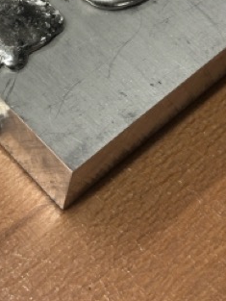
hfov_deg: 14.9
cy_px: 1
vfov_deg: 19.5
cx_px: 10
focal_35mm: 98
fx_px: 853
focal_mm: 6.86
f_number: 1.78
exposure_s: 1/60
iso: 100
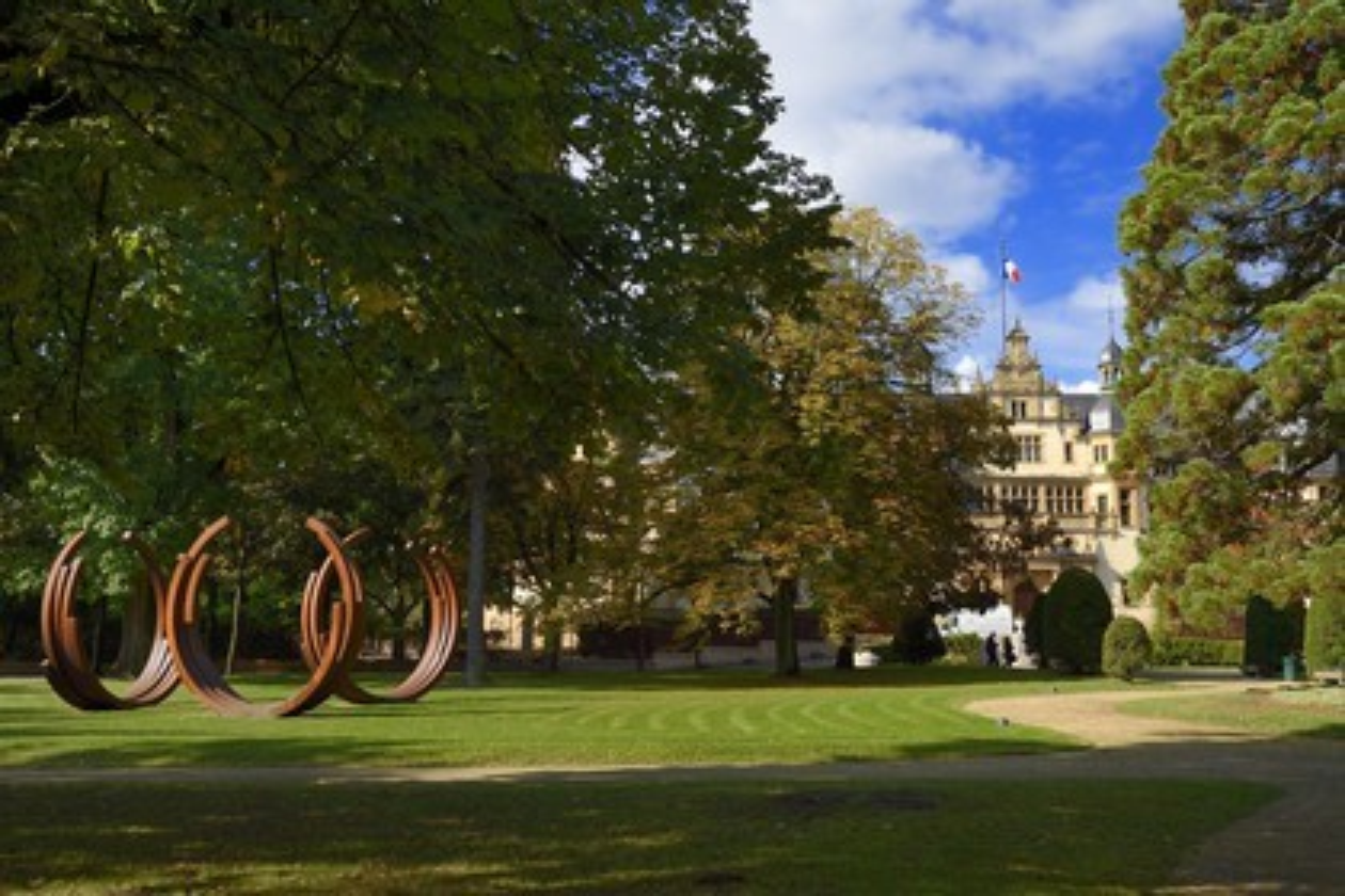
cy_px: 448
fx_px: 1270
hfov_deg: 55.8
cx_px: 672
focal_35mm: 34
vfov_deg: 38.9
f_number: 13
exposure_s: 1/200
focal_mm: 34
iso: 200
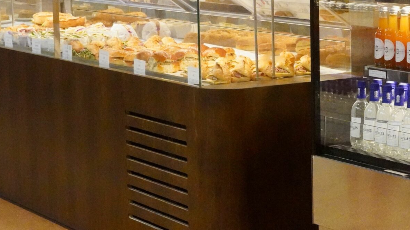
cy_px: 77
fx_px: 1228
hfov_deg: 18.9
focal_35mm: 113
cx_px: 278
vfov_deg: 10.7
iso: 32000
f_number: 14
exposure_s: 1/500
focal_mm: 50
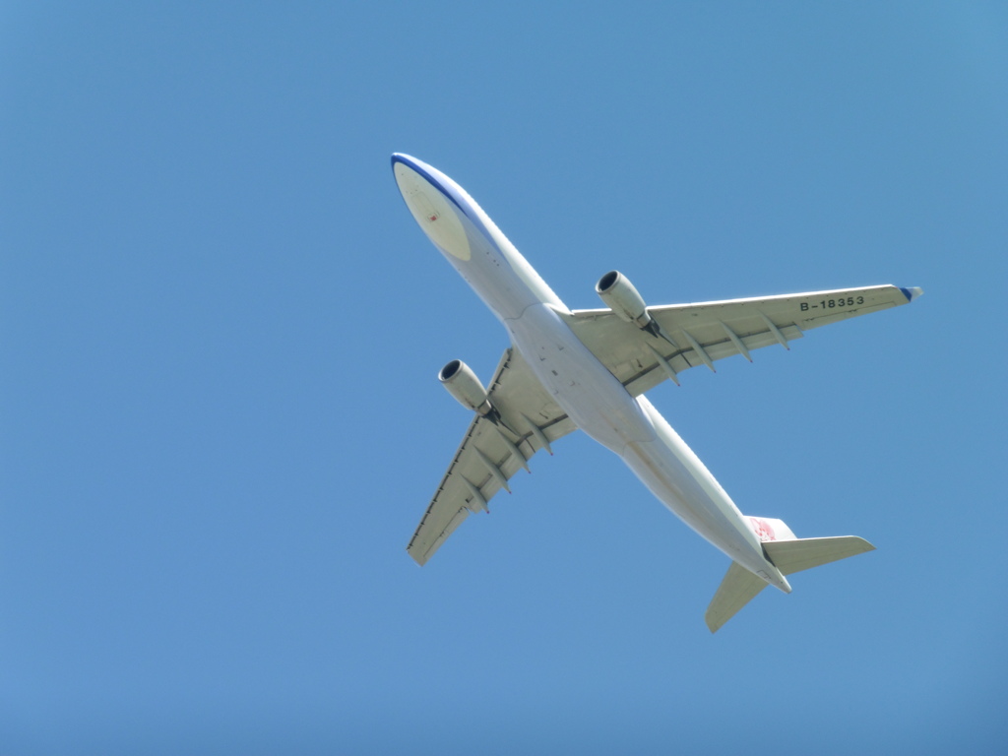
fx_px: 6232
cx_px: 504
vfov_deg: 6.9
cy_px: 378
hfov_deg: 9.2
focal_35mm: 214
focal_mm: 38.2
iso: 100
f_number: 6.3
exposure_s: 1/160
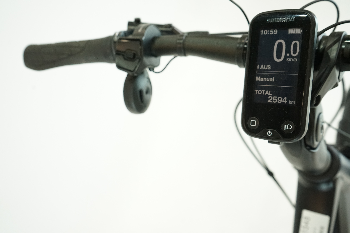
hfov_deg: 55.8
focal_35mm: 34
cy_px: 116
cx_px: 175
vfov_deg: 38.9
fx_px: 331
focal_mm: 34
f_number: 6.3
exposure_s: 1/200
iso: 3200
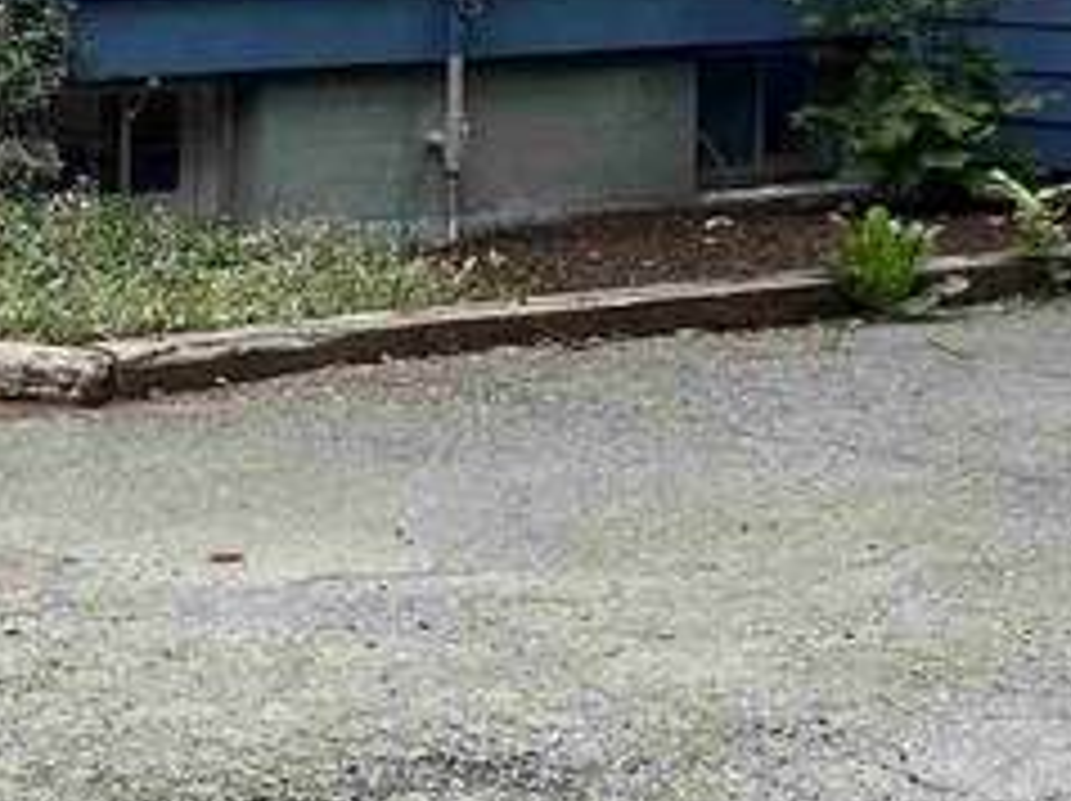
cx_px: -45
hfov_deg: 13.9
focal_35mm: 140
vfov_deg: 10.4
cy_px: -176
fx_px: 4327
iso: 50
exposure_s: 1/1575
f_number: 1.5
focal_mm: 5.7
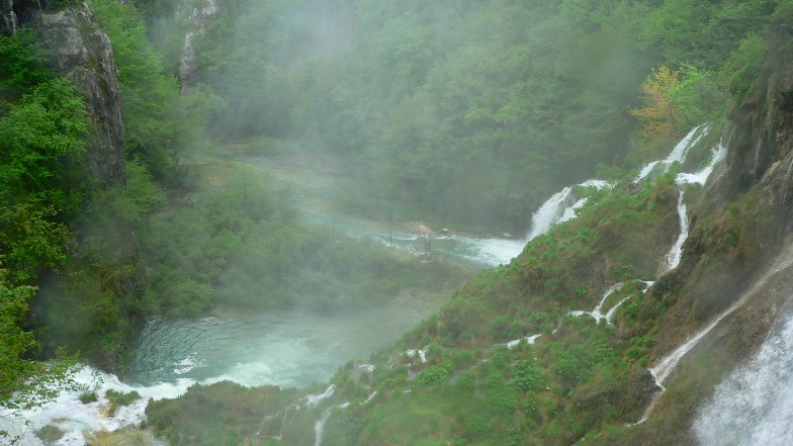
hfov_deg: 50.5
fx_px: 841
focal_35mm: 40
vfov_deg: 29.6
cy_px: 276
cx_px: 404
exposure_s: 1/125
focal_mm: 6
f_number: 3.7
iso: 80
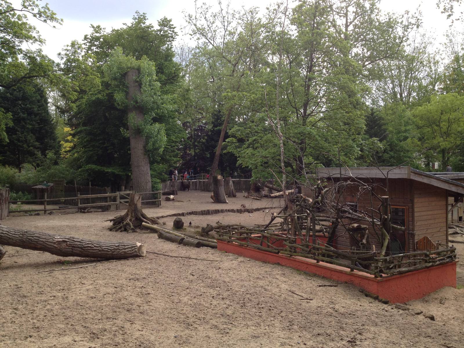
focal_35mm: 35
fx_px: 469
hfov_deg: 52.6
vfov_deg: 40.7
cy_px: 174
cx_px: 232
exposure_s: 1/506
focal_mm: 4.28
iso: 50
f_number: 2.4
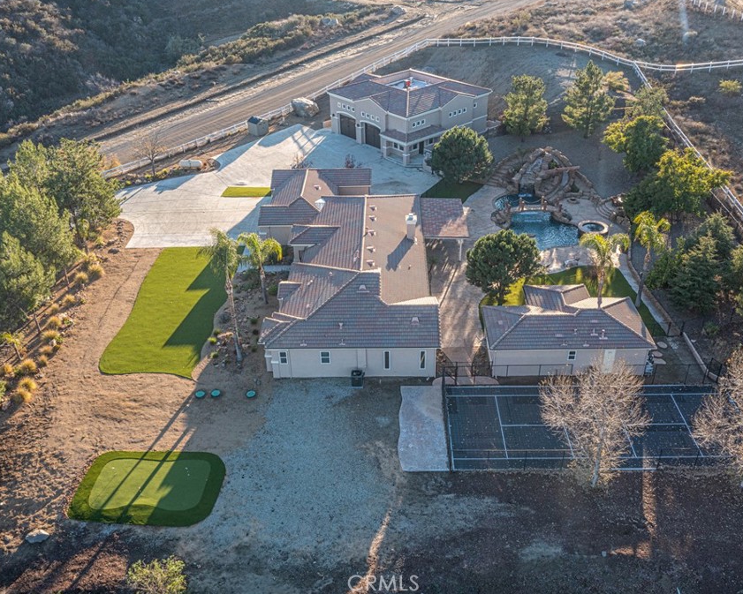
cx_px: 375
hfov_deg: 55.7
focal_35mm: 32
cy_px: 295
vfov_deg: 45.8
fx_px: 704
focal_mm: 10.26
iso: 100
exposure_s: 1/50
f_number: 8
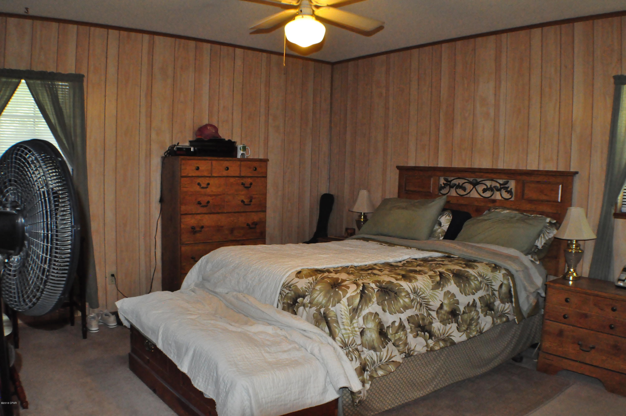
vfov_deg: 36.8
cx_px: 313
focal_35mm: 36
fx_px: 625
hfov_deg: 53.2
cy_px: 208
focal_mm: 24
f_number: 8
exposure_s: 1/60
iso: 3200
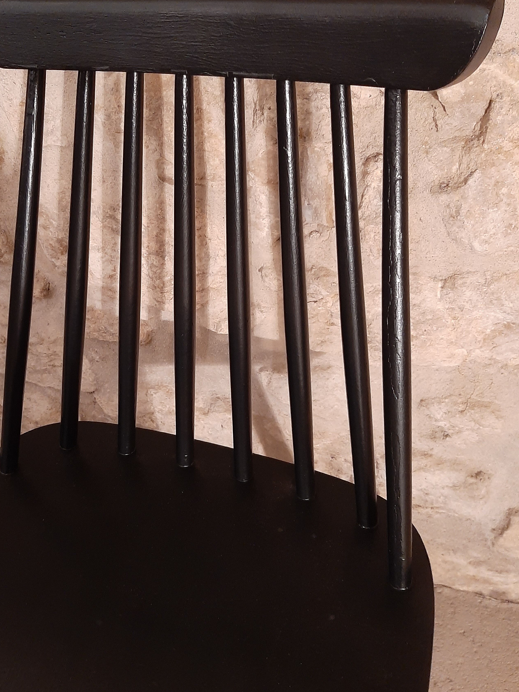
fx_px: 620
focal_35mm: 31
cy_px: 287
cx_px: 222
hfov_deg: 45.3
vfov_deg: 58.0
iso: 320
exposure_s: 1/25
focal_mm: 3.93
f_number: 1.7
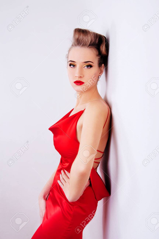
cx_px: 80
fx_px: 299
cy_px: 120
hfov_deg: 29.8
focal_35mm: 45
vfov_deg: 43.7
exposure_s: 1/160
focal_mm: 30
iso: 200
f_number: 13
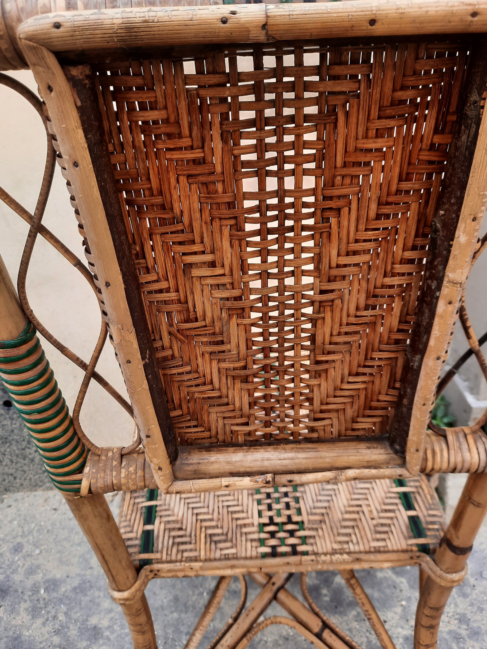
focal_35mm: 25
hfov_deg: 54.9
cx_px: 244
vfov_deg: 69.4
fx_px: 469
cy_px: 324
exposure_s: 1/154
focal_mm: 4.6
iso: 32
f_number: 2
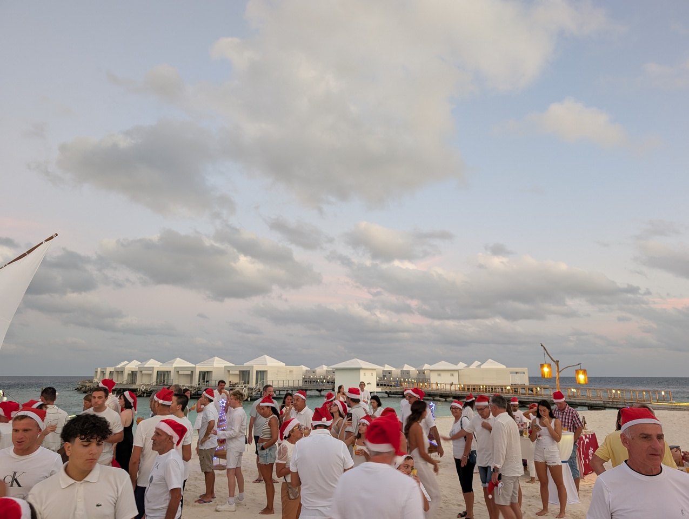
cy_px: 260
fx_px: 478
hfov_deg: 71.5
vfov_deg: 56.9
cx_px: 344
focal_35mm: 24
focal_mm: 6.9
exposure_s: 1/25.5
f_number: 1.68
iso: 74
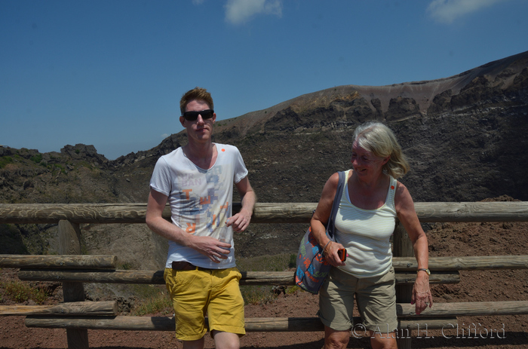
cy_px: 174
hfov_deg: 67.5
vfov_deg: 47.7
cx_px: 264
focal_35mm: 27
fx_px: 395
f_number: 13
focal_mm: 18
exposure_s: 1/400
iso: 100
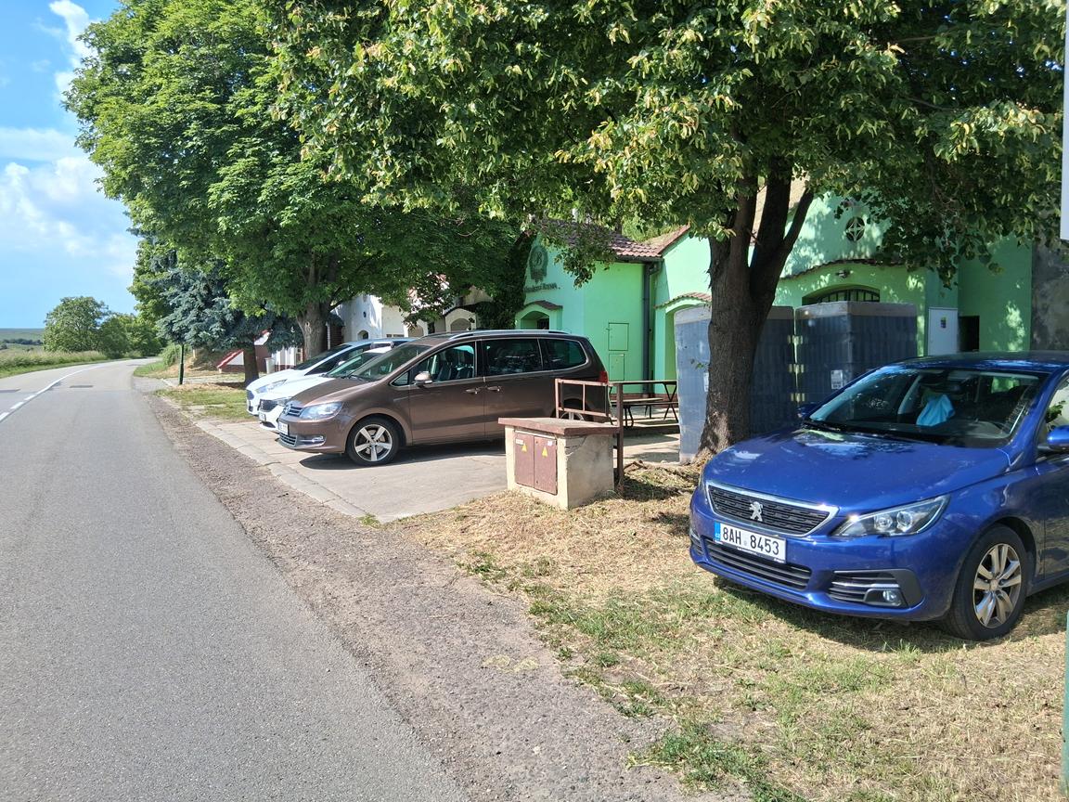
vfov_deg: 53.1
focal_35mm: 26
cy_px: 401
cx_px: 534
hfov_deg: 67.3
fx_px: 803
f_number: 1.8
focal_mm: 3.98
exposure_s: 1/515
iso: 25
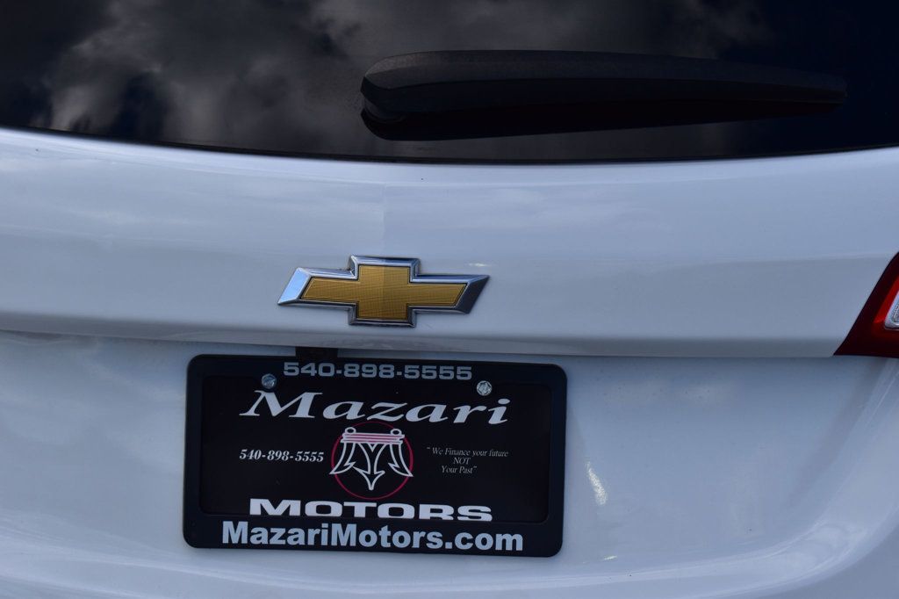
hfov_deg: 24.6
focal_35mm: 82
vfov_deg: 16.5
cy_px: 300
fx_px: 2059
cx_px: 450
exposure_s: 1/400
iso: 400
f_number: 11
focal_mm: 55
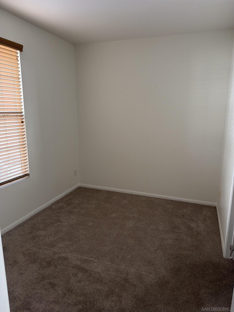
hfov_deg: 56.8
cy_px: 156
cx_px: 117
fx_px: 216
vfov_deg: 71.6
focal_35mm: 24
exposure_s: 1/60
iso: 320
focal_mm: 6.76
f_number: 1.78
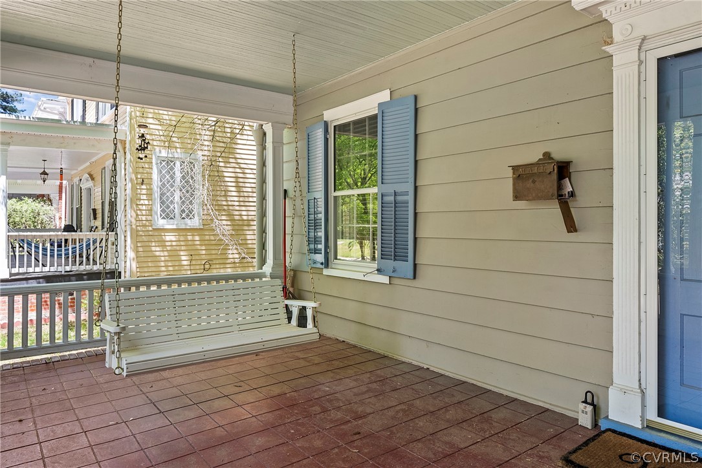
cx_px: 351
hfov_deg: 73.7
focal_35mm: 24
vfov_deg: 53.2
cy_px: 234
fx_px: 468
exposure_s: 1/20
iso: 800
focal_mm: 24
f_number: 11
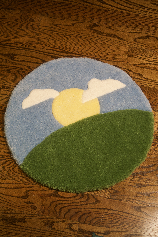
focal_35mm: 52
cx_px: 79
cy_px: 118
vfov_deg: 37.9
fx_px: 346
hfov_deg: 25.8
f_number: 2.8
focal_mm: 35
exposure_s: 1/60
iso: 320
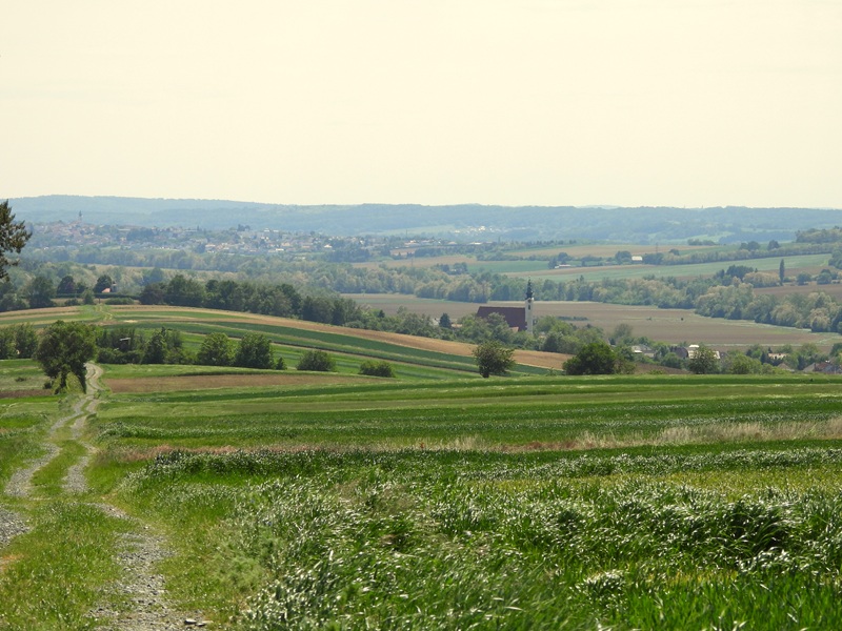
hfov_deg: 9.9
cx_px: 421
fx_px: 4865
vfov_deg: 7.4
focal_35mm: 200
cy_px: 316
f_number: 4.5
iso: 100
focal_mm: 35.7
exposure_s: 1/1000
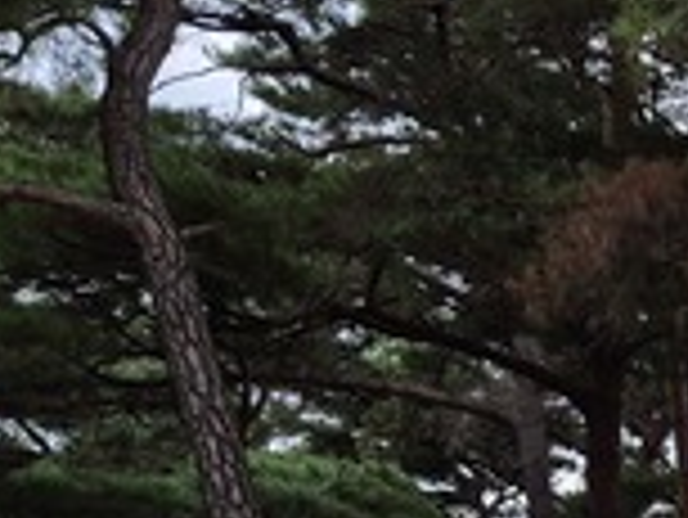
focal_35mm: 105
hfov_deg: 17.1
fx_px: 2089
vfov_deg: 12.6
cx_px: 1007
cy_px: 989
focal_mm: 5.4
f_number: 1.8
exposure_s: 1/120
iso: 200
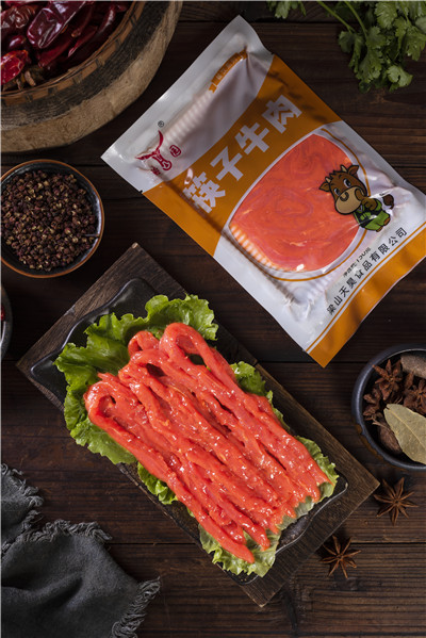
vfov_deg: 39.6
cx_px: 213
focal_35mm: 50
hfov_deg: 27.0
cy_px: 319
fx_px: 886
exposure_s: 1/125
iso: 100
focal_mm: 50
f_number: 11
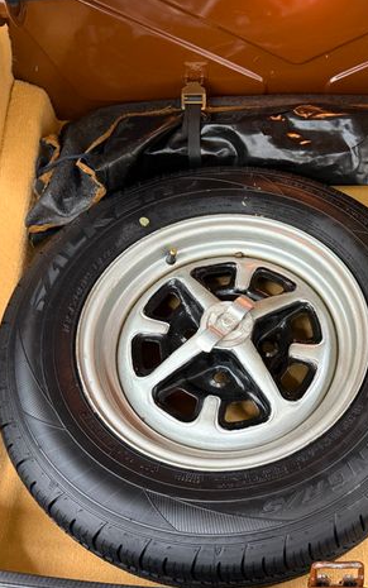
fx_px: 561
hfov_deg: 35.4
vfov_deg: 55.3
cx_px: 282
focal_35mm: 35
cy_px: 298
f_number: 1.78
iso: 320
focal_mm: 6.76
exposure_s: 1/60
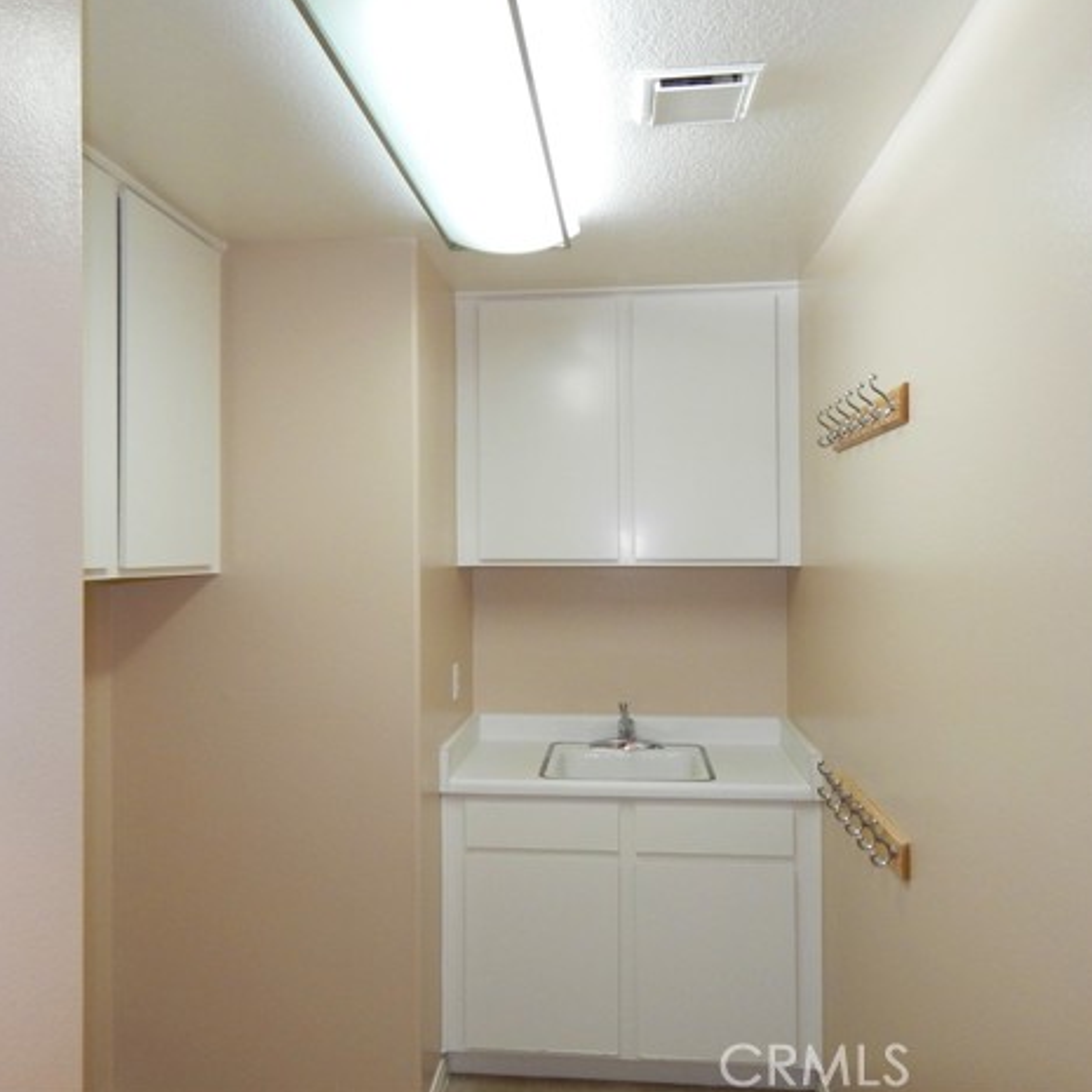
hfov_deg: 57.3
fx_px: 999
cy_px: 535
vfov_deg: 57.3
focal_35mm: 28
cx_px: 524
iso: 180
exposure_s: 1/30
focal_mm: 4
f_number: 3
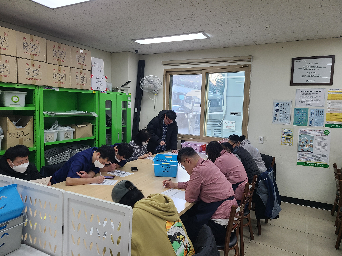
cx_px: 171
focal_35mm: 26
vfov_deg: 53.1
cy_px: 128
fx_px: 257
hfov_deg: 67.3
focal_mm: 5.4
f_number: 1.8
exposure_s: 1/60
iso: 64
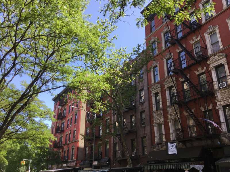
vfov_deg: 45.4
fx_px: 206
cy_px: 86
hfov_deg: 58.4
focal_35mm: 31
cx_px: 115
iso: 25
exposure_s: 1/455
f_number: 2.4
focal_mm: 3.3
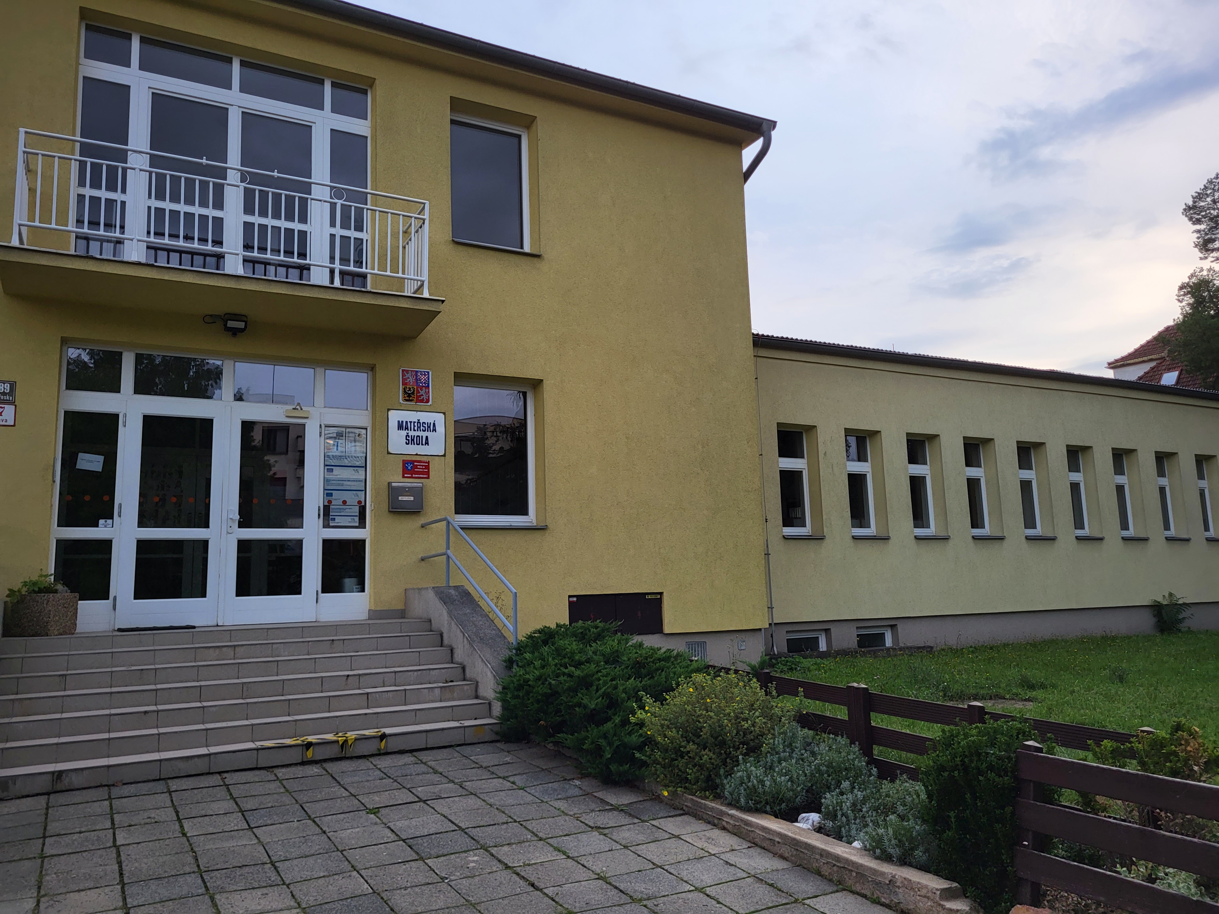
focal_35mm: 26
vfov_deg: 53.1
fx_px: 916
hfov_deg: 67.3
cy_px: 457
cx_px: 610
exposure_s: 1/207
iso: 40
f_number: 1.8
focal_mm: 5.4
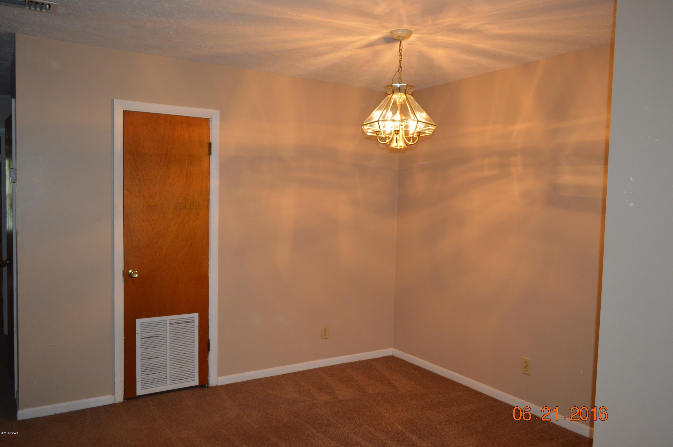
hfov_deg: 67.4
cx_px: 336
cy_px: 224
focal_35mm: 27
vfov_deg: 47.8
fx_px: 504
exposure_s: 1/60
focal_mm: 18
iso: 450
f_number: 3.5
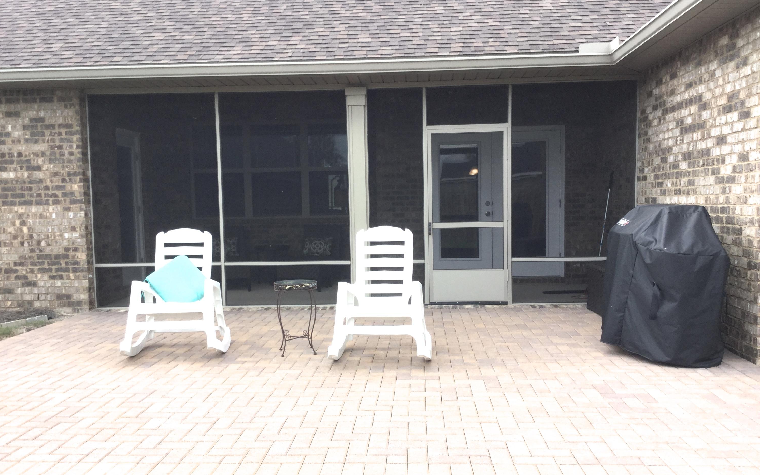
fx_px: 684
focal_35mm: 33
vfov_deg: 38.3
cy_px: 253
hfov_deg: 58.1
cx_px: 380
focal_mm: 3.3
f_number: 2.4
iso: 25
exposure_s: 1/438
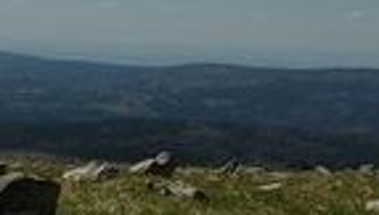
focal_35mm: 156
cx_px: 270
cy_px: -399
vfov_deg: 7.1
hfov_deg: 13.7
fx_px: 1570
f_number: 8
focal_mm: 28
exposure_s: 1/320
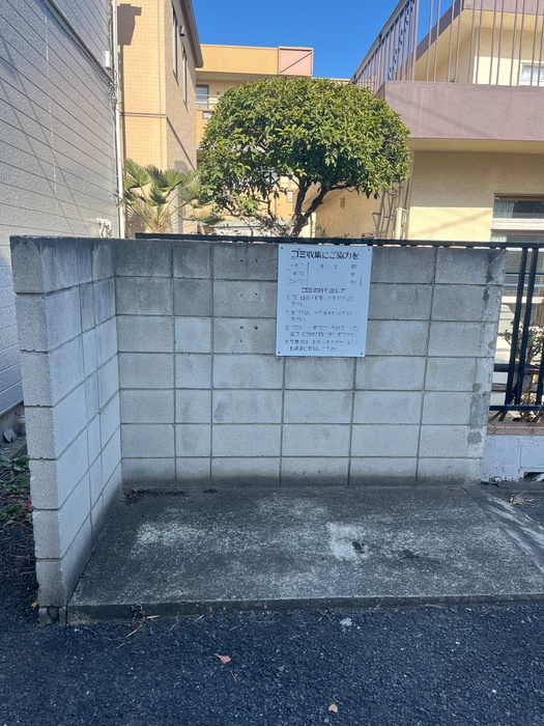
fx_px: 545
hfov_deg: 53.1
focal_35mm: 26
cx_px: 272
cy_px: 363
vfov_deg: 67.3
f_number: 1.6
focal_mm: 5.1
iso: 50
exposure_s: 1/951
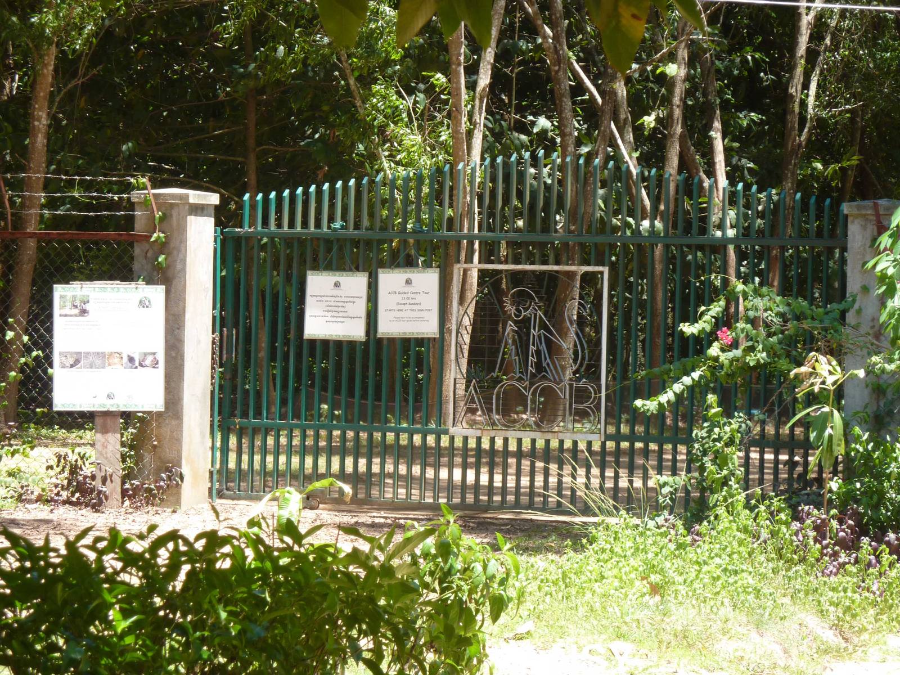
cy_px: 338
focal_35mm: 158
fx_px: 4108
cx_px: 450
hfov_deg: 12.5
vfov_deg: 9.4
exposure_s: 1/100
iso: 80
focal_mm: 25.9
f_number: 4.5
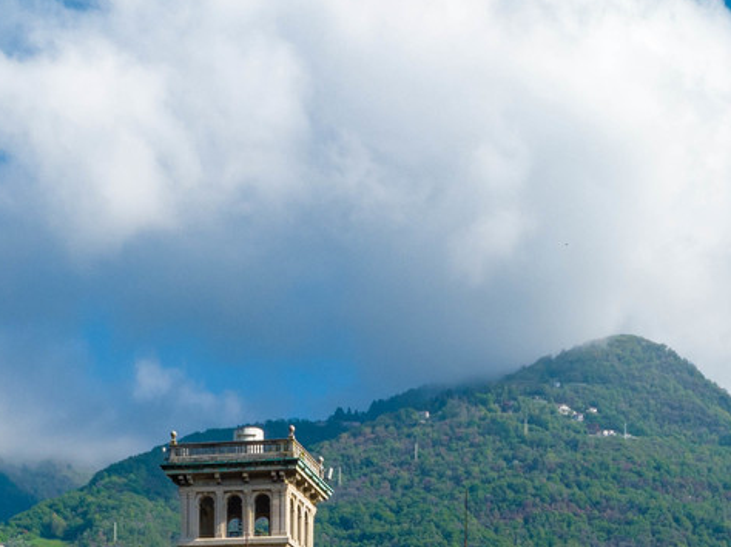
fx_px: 1710
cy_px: 903
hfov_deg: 24.1
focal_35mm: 81
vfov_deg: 16.1
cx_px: 435
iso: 100
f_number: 11
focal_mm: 12.3
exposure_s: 1/120
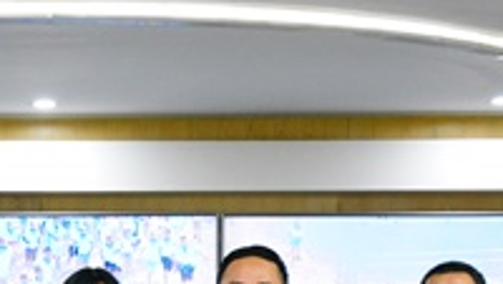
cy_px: 378
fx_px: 1843
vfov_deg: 8.7
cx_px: 83
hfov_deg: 15.4
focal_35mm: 138
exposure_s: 1/200
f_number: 4
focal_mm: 32
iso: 3200
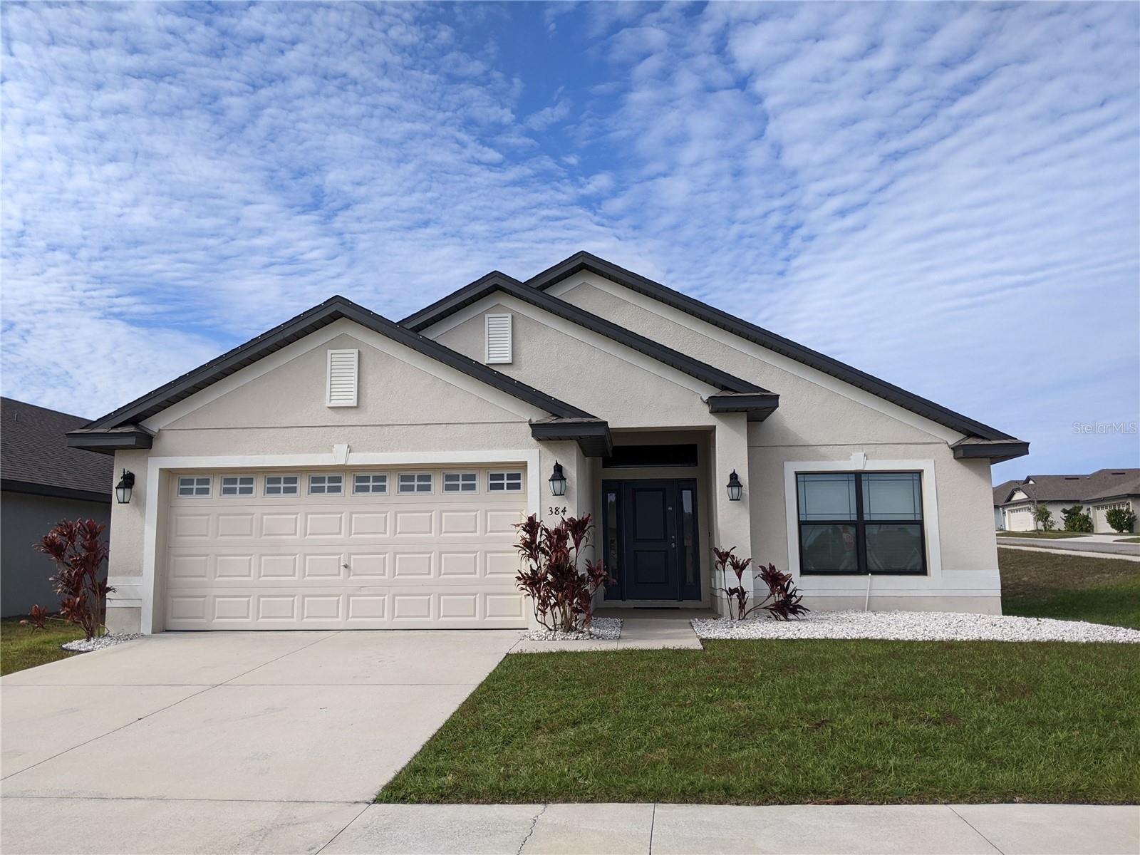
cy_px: 428
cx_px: 570
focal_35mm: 27
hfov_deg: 65.3
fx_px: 889
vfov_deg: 51.4
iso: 66
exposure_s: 1/3356
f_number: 1.8
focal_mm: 4.44
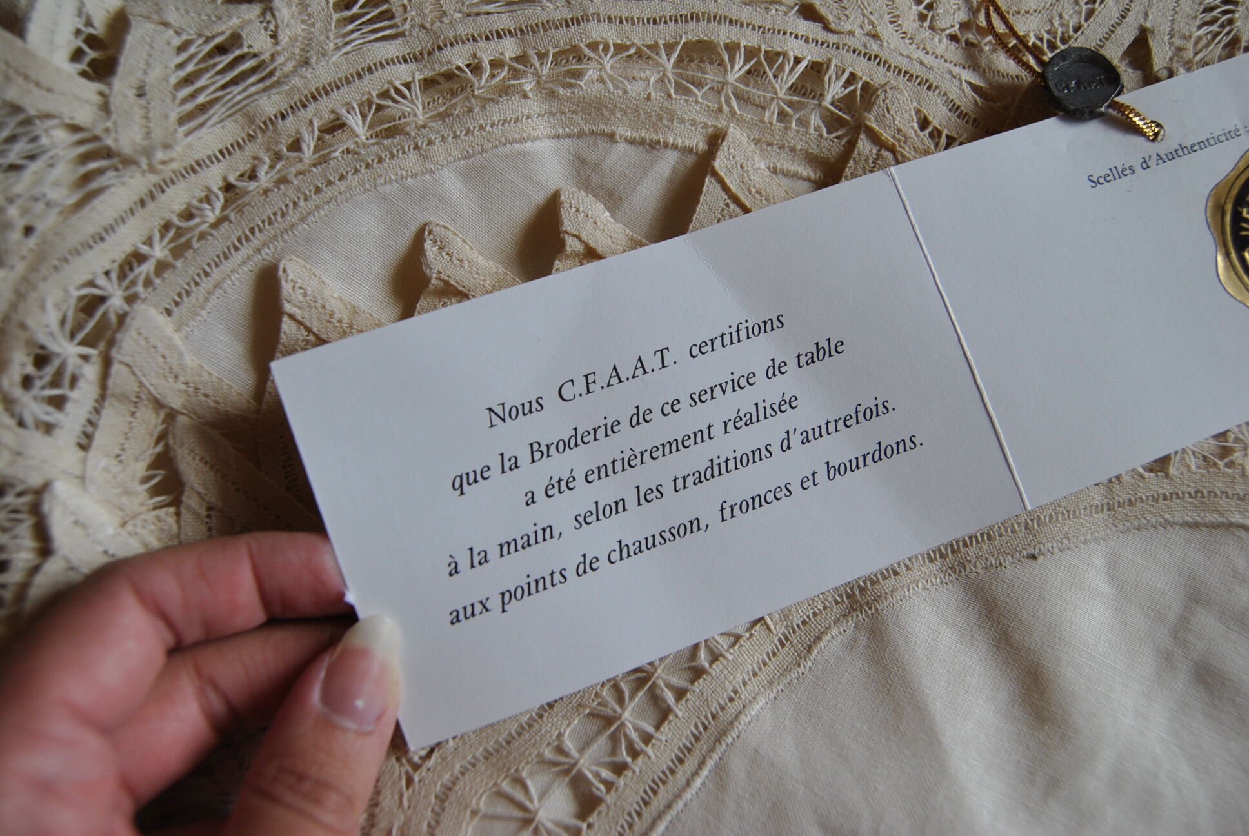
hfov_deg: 61.9
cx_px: 624
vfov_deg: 43.7
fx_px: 1042
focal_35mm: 30
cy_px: 418
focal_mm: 20
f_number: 5
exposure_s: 1/100
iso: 200
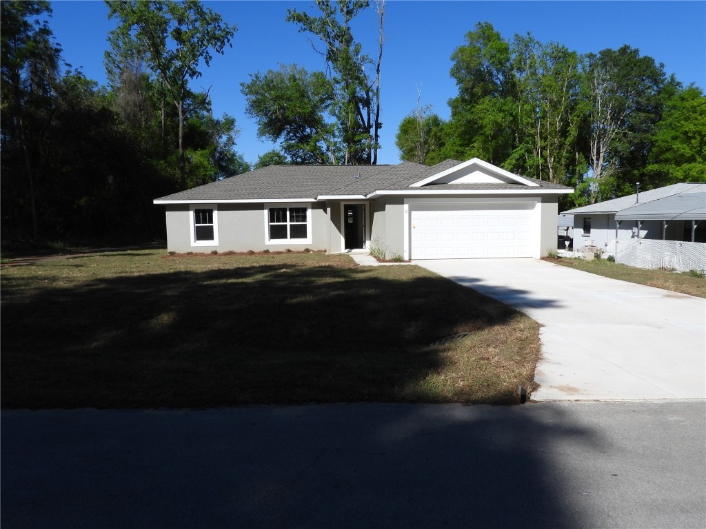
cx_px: 353
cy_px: 264
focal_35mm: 24
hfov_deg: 71.6
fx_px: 489
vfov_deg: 56.8
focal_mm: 4.3
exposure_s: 1/2000
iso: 100
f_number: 3.2
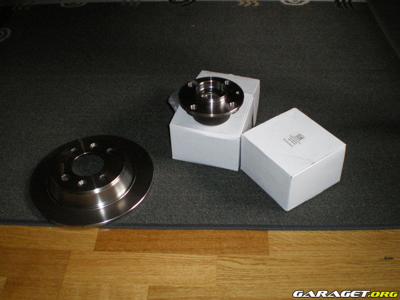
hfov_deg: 49.0
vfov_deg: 37.7
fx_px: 439
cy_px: 150
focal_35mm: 38
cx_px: 200
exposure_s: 1/50
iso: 400
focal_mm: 6.3
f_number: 3.1
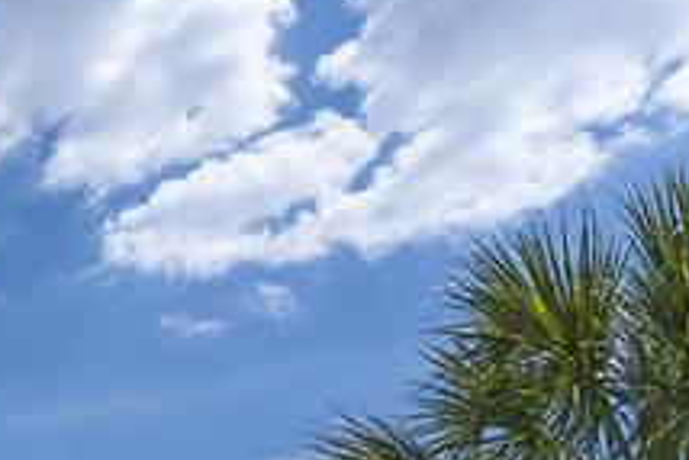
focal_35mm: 67
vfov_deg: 15.4
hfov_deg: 20.6
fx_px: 1283
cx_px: -560
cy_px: 971
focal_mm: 14
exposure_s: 1/800
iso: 400
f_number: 7.1
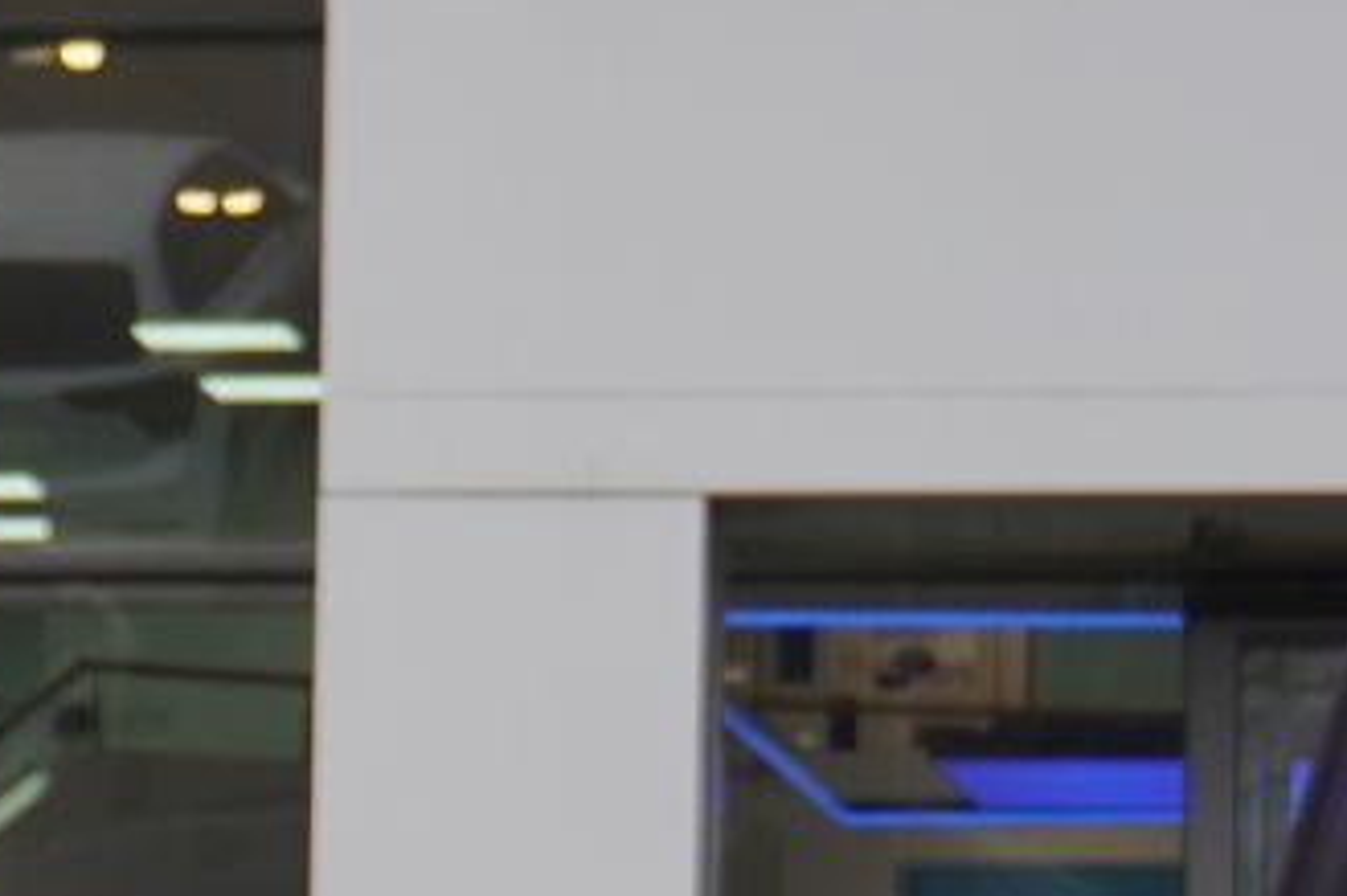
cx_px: 135
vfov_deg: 4.4
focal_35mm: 306
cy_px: 1927
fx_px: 11443
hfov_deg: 6.7
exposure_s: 1/160
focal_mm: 42
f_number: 5.6
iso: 250
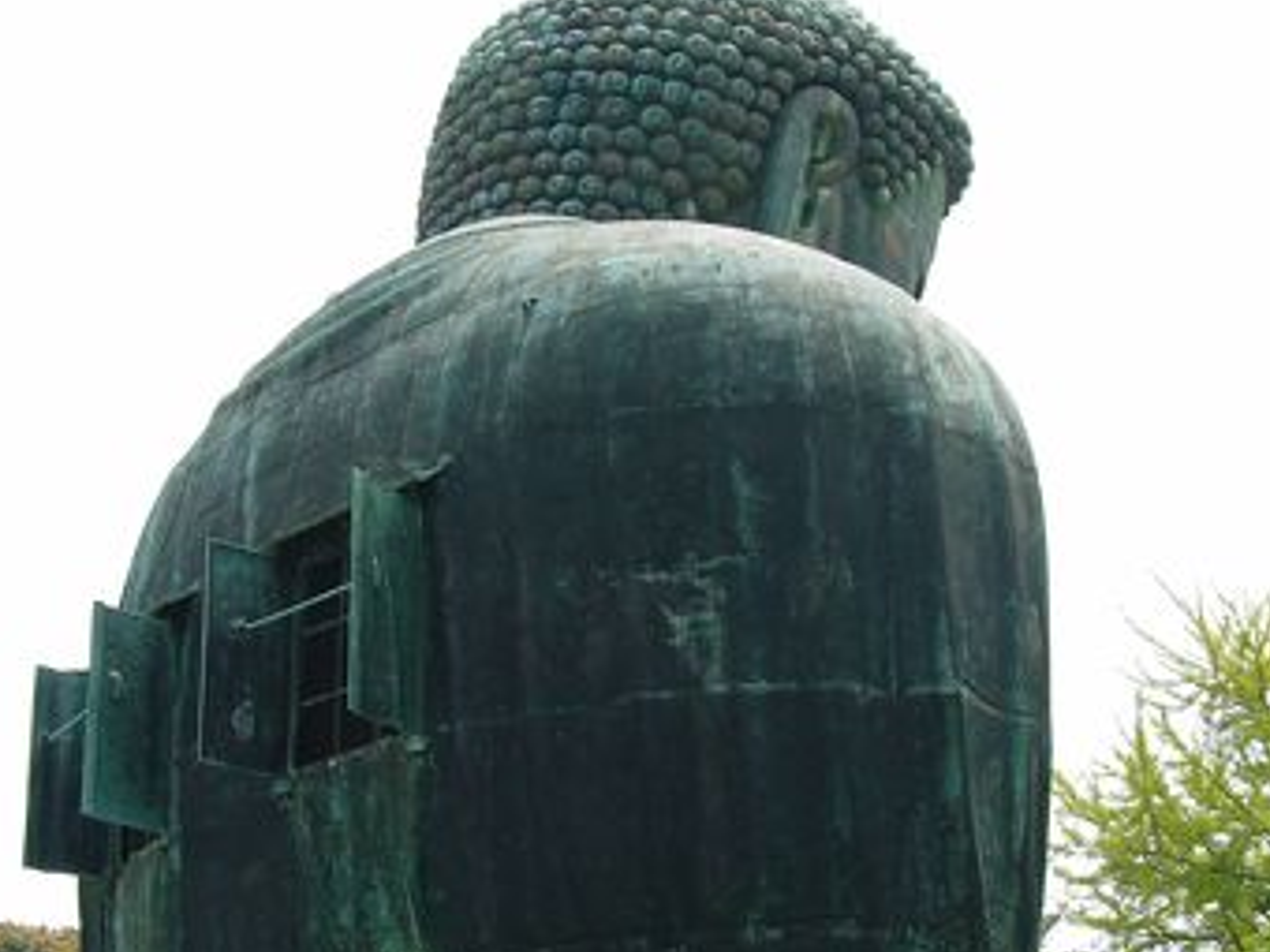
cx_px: 545
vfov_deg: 16.7
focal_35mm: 88
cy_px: 749
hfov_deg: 22.2
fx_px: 3229
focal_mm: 9.6
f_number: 6.2
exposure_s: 1/200
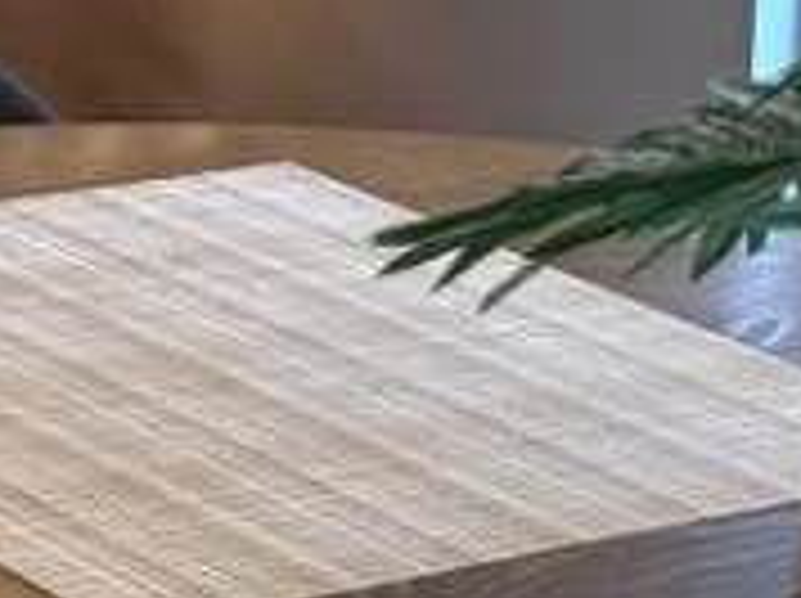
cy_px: -1272
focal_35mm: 173
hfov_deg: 8.8
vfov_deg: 7.4
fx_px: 3998
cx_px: -1814
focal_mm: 6.76
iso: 160
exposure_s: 1/60
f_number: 1.78
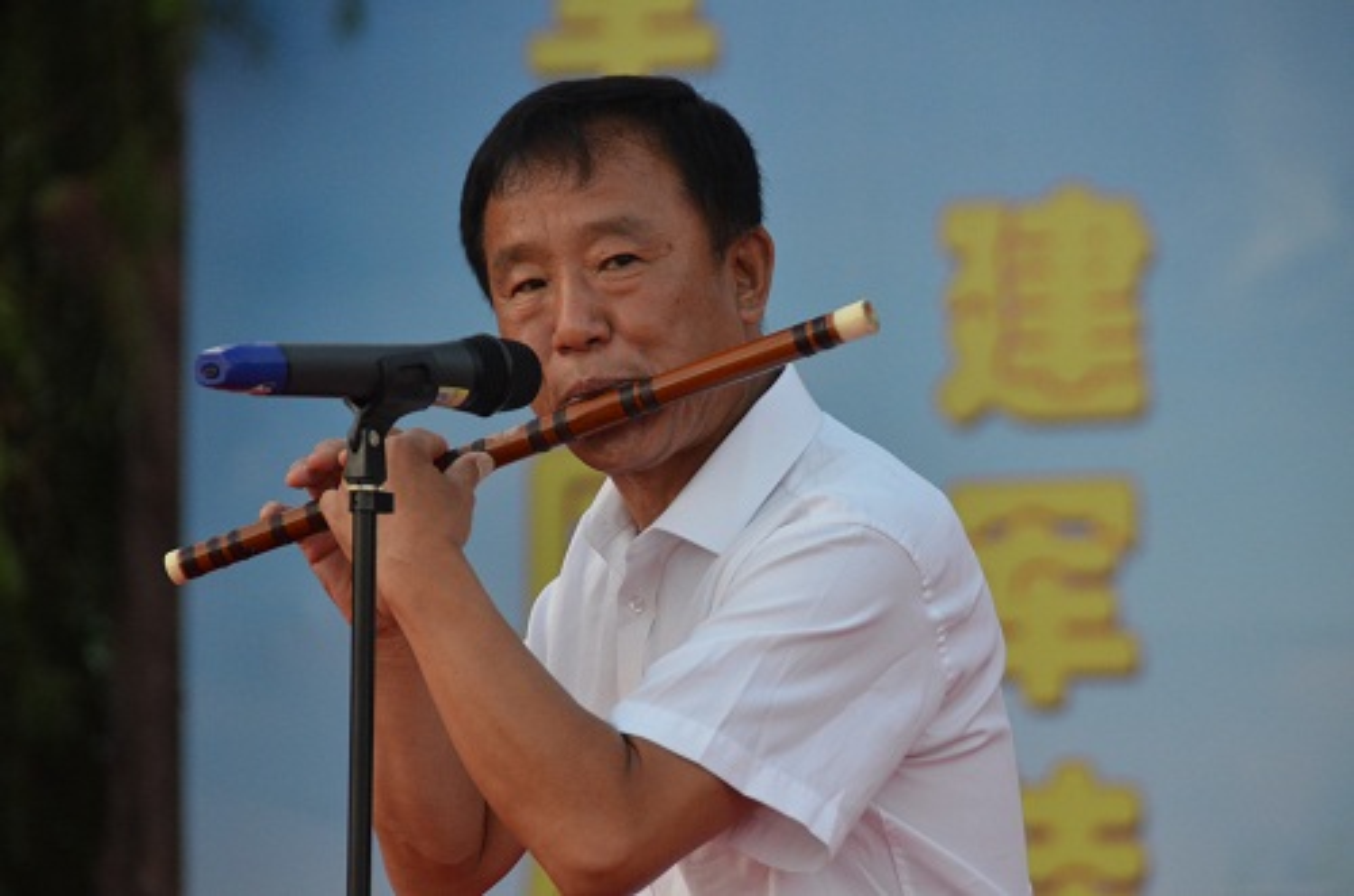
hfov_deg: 6.9
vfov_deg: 4.6
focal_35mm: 300
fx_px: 11258
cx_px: 677
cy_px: 448
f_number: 6.3
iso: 1600
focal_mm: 200
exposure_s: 1/250
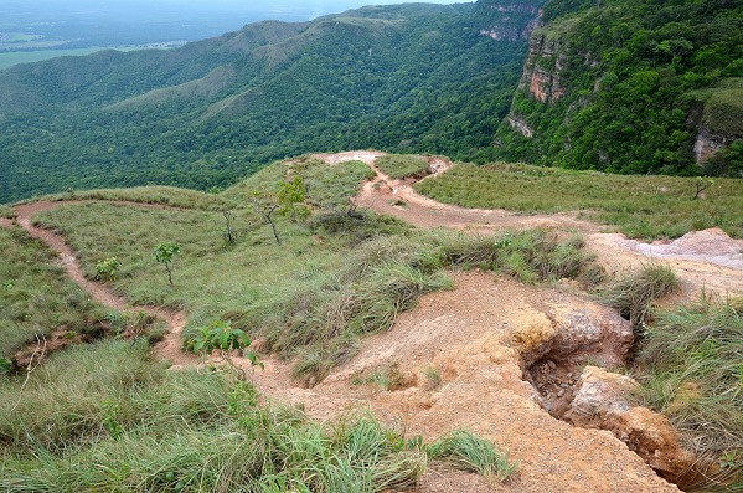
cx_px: 372
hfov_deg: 73.8
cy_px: 246
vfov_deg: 52.9
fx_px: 494
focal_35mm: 24
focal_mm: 16
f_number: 10
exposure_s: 1/320
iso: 250
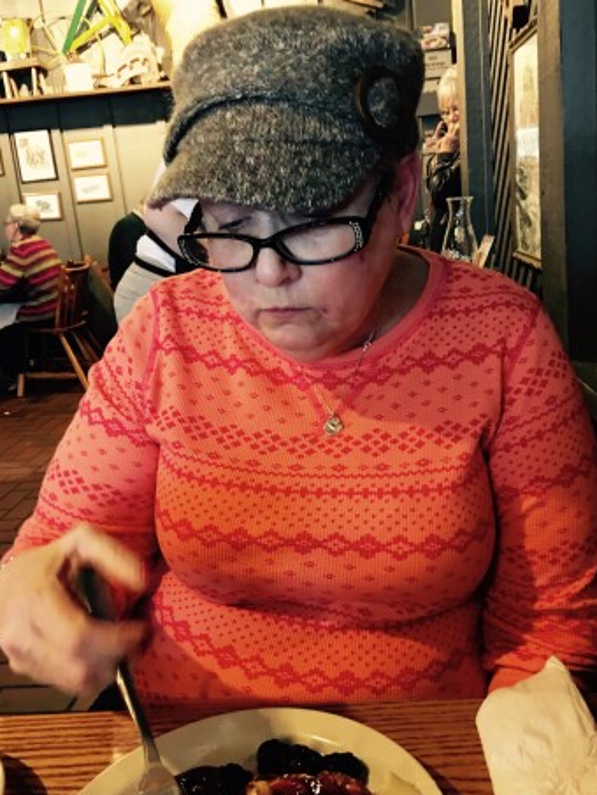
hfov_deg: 44.1
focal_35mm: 32
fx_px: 735
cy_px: 381
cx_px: 320
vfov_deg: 56.8
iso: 64
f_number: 2.2
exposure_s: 1/4
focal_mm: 4.15
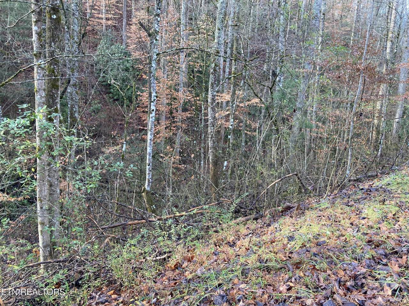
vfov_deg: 49.7
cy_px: 153
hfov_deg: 63.4
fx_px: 331
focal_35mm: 28
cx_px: 204
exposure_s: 1/121
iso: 50
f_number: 1.8
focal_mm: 3.99
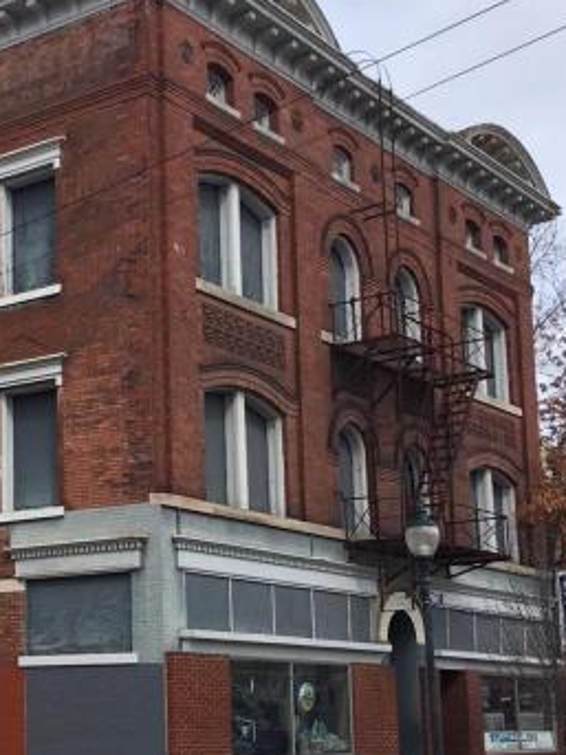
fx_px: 1418
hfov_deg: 21.7
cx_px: -7
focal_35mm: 65
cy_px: 504
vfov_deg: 29.6
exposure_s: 1/2024
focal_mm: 4.15
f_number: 2.2
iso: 25
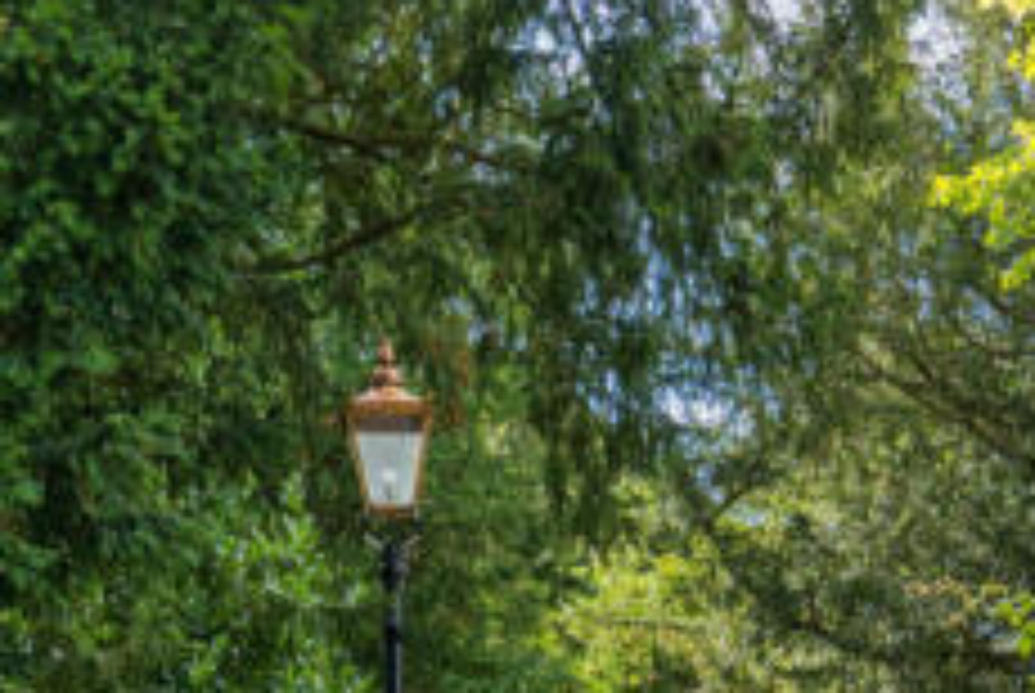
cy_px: 974
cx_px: 826
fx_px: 2620
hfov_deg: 22.1
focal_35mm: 91
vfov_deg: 14.3
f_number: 8
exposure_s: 1/160
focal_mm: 32
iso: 640
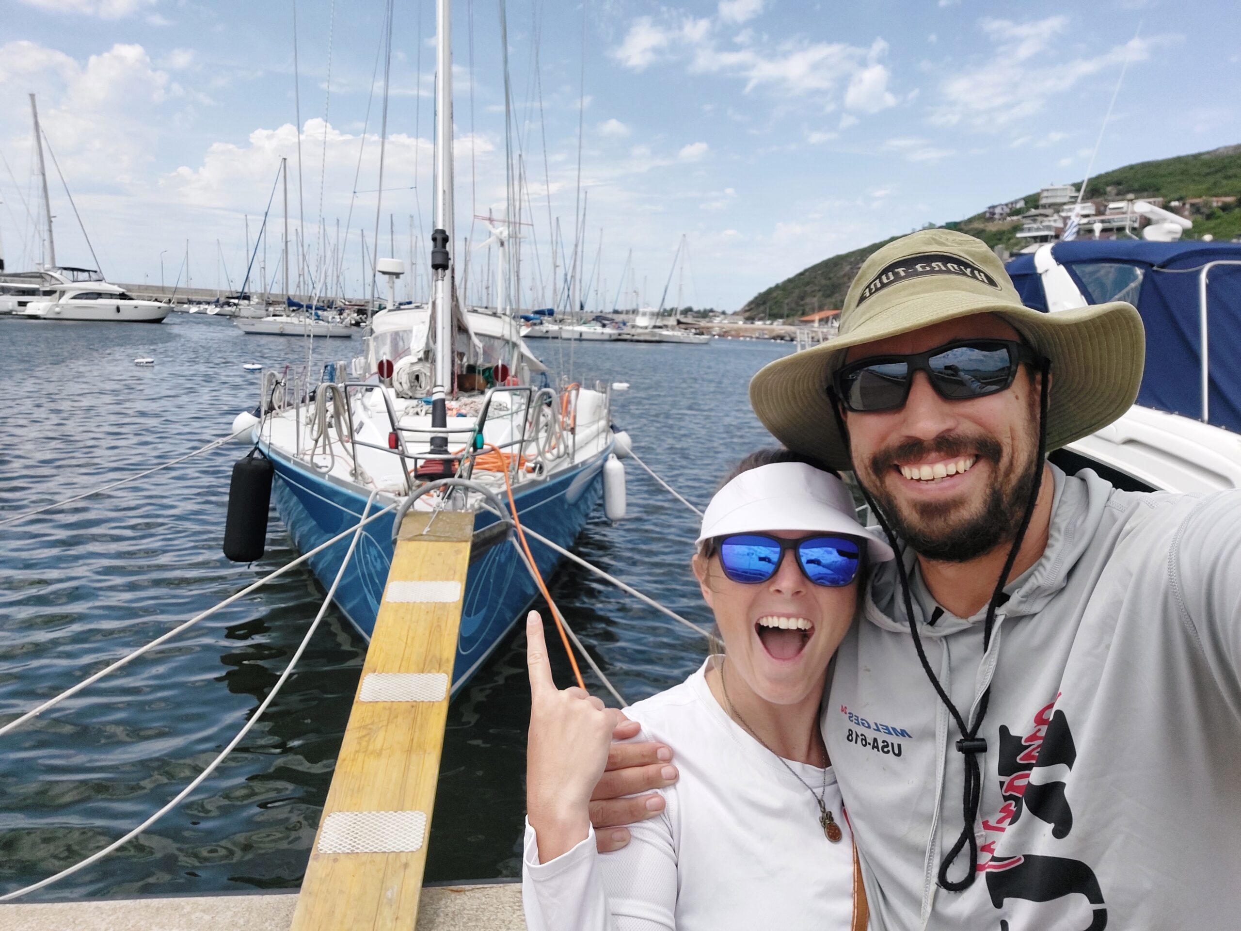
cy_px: 466
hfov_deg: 69.4
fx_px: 896
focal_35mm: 25
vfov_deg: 54.9
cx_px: 620
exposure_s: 1/1091
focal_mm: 3.72
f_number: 2.2
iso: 40
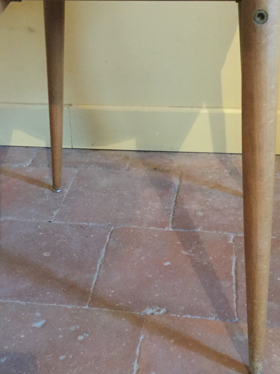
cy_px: 170
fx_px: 561
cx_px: 142
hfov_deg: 28.0
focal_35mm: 52
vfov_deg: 36.8
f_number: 2.4
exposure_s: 1/17
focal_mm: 3.3
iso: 400
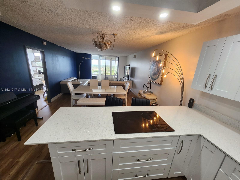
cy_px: 90
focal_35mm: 13
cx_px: 120
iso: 100
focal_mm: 1.74
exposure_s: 1/60
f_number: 2.2
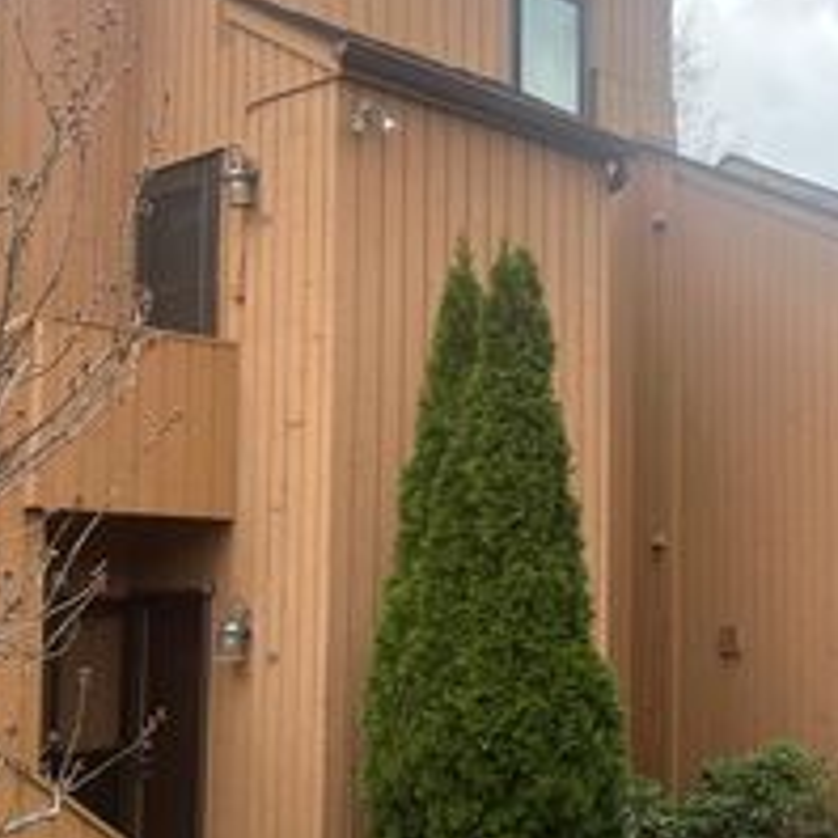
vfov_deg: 29.5
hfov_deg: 27.6
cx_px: 863
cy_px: 489
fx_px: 1589
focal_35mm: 58
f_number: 1.5
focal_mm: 5.7
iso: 50
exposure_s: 1/1266
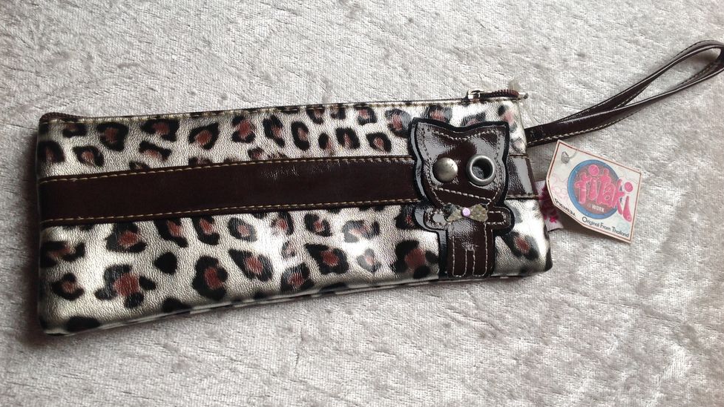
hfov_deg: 51.6
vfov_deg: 30.4
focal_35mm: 39
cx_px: 369
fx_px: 749
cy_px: 206
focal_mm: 4.28
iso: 64
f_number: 2.4
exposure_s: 1/40
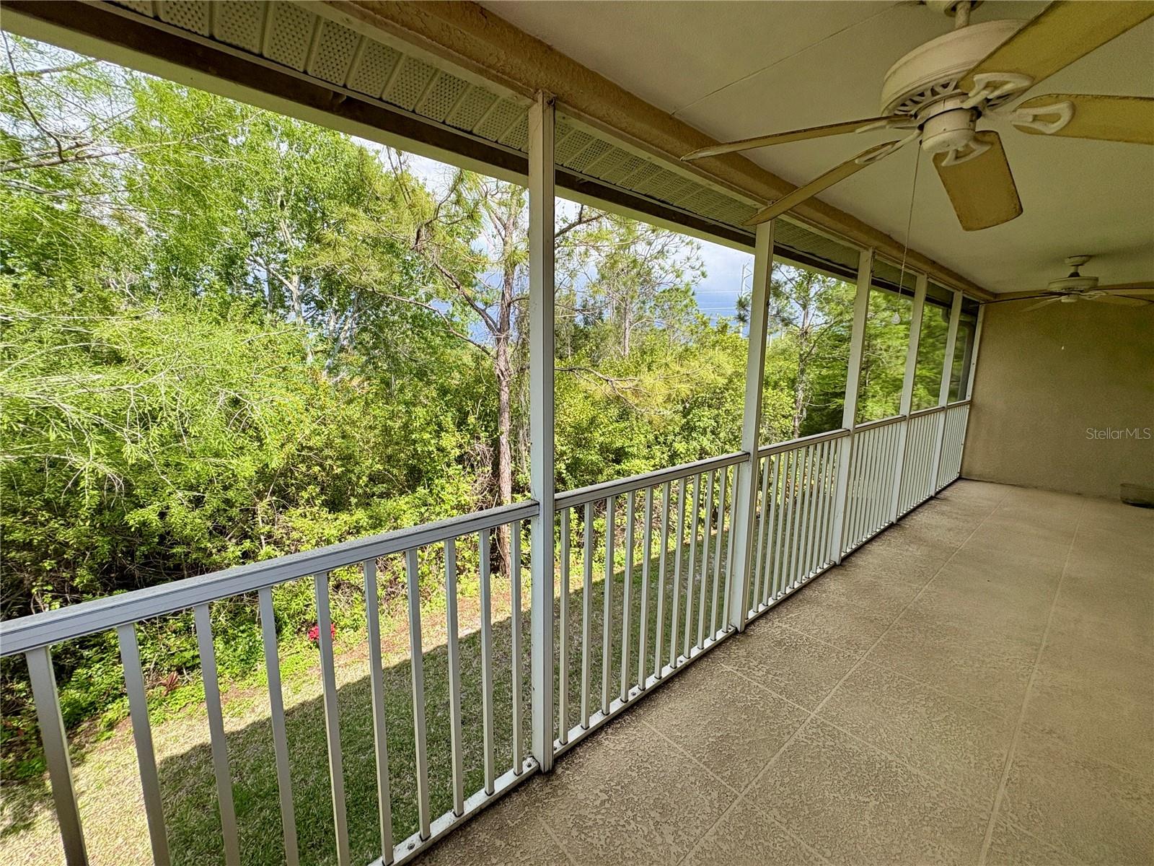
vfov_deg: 85.7
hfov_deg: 102.1
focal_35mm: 14
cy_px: 433
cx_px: 577
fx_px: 467
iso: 64
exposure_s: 1/582
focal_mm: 2.22
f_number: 2.2
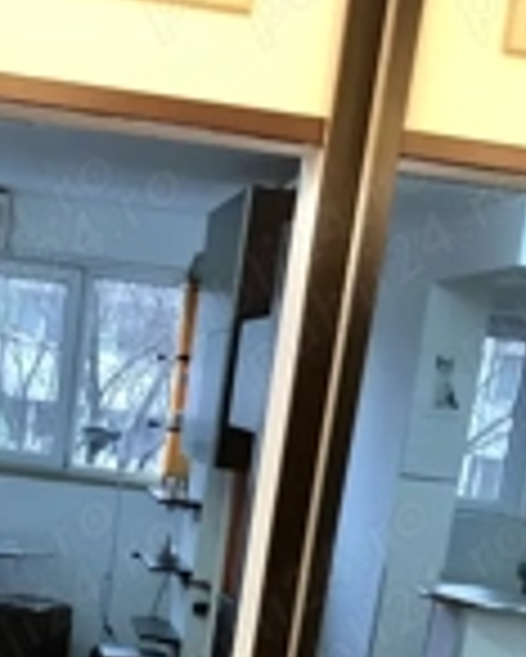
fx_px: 1458
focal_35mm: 75
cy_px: 680
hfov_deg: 20.3
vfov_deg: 24.1
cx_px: 126
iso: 80
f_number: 1.8
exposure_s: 1/17
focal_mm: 4
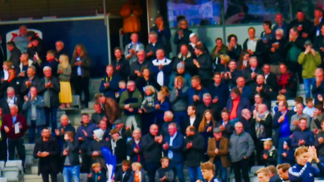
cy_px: 174
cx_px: 393
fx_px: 4994
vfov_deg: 2.1
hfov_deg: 3.7
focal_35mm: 581
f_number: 5.9
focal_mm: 80.4
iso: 320
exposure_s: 1/160
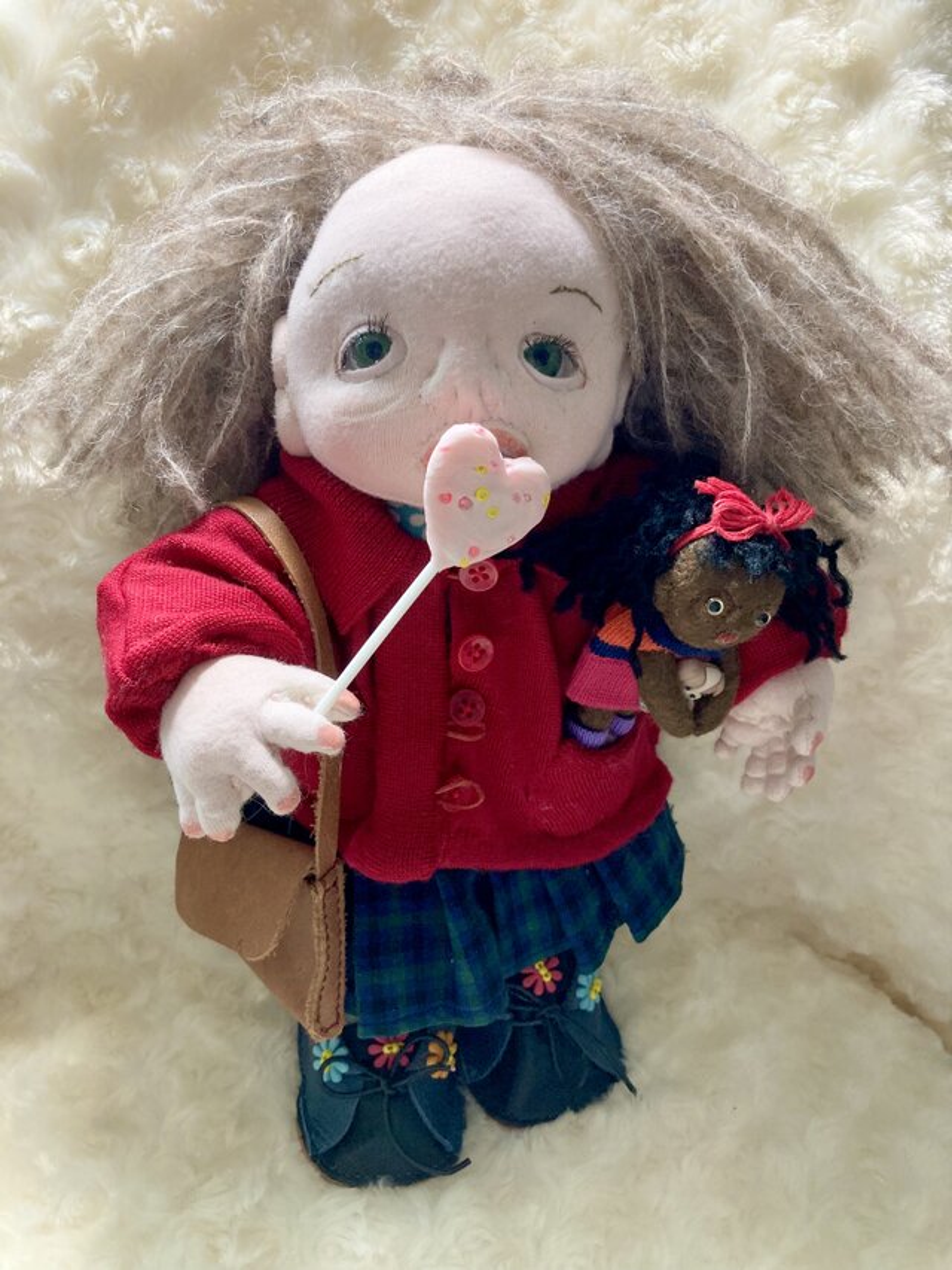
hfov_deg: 49.8
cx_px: 476
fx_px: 1026
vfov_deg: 63.4
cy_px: 635
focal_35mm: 28
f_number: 1.8
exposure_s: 1/66
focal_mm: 3.99
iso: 80
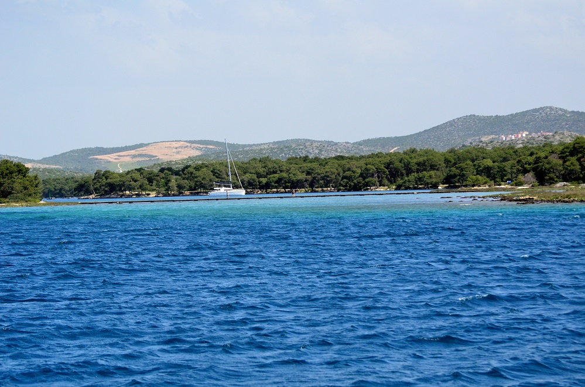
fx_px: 1897
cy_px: 194
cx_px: 292
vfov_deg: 11.7
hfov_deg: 17.5
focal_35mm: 117
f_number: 4.5
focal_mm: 78
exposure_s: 1/8000
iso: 1250
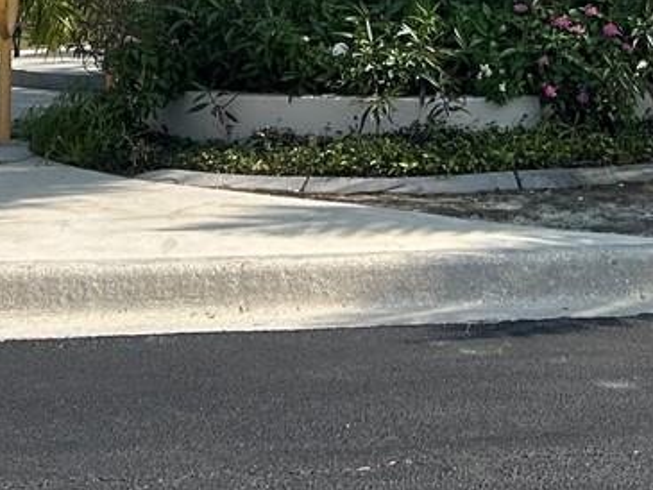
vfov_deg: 11.5
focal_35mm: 114
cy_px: -536
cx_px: 399
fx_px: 2151
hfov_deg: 17.2
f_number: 1.5
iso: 50
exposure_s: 1/3356
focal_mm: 5.7
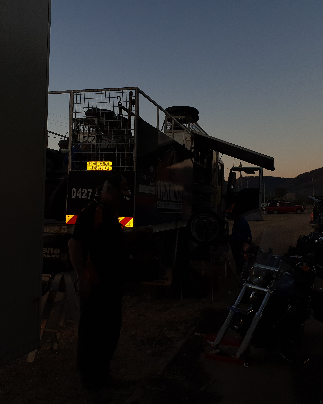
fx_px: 406
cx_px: 162
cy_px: 201
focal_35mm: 34
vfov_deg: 52.8
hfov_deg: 43.4
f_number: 2.4
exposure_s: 1/296
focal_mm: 4.32
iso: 50
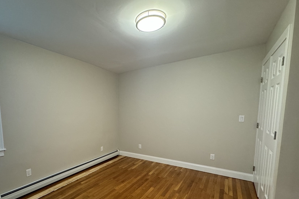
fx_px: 149
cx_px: 119
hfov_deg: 88.8
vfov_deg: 66.2
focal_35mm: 18
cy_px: 127
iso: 320
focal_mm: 2.22
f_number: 2.2
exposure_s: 1/60
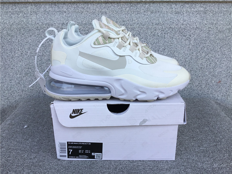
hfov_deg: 58.4
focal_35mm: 31
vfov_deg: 45.4
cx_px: 116
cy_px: 87
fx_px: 208
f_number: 2.4
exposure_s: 1/582
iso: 25
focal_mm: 3.3
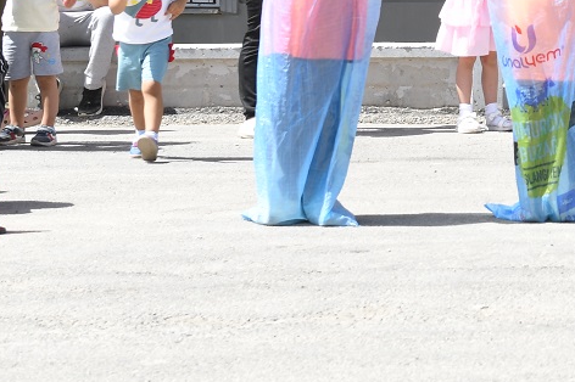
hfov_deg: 9.2
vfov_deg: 6.4
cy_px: -271
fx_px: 3384
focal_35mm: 212
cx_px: 1051
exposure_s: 1/125
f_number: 8
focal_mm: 50
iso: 100
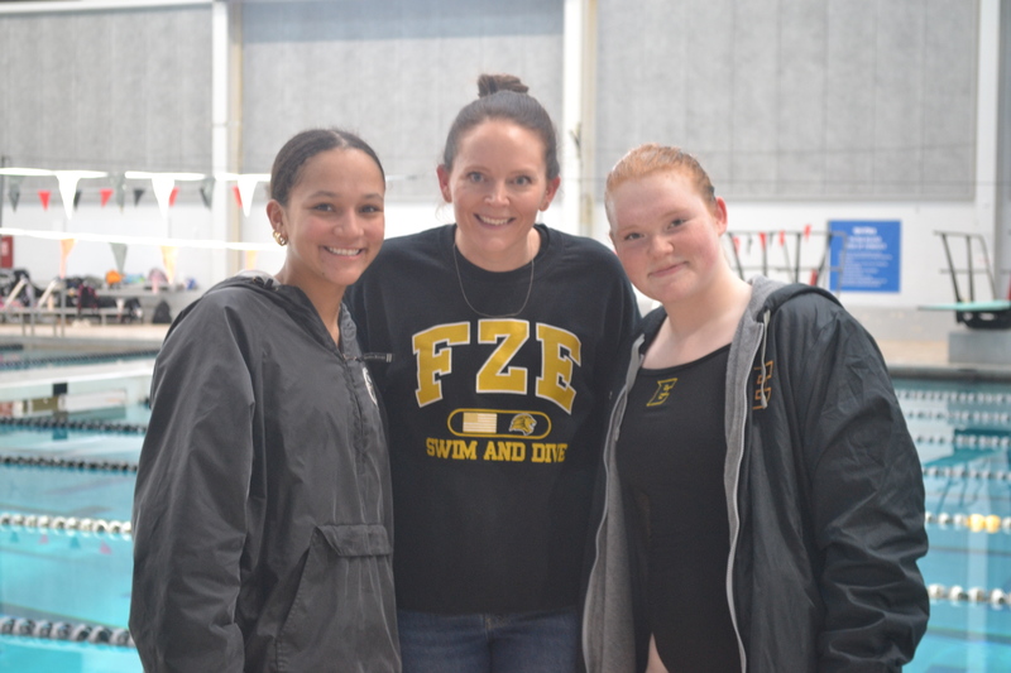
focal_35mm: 72
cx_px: 506
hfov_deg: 28.1
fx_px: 2021
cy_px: 336
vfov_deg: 18.9
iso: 900
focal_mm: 48
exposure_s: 1/15
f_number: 5.3
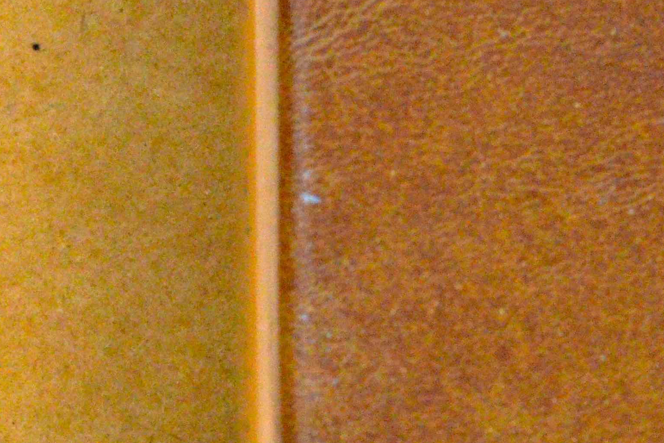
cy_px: 249
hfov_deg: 5.1
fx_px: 7499
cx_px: -68
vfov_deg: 3.4
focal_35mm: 407
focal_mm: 85
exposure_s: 1/125
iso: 4000
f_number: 18
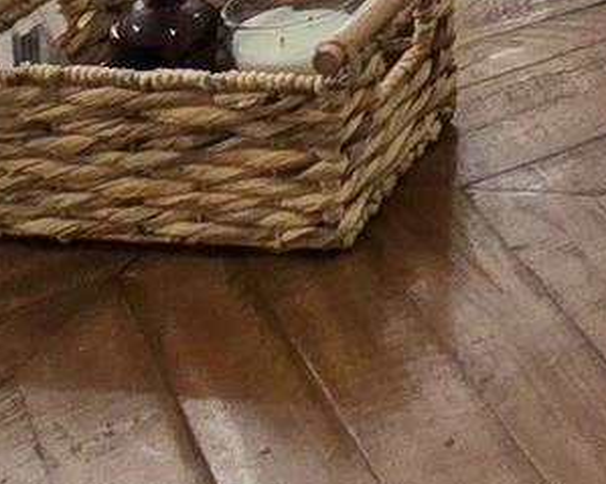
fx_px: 1560
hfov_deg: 18.9
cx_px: 955
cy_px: -733
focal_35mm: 87
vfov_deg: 12.8
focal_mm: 2.2
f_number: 2.2
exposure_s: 1/120
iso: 64
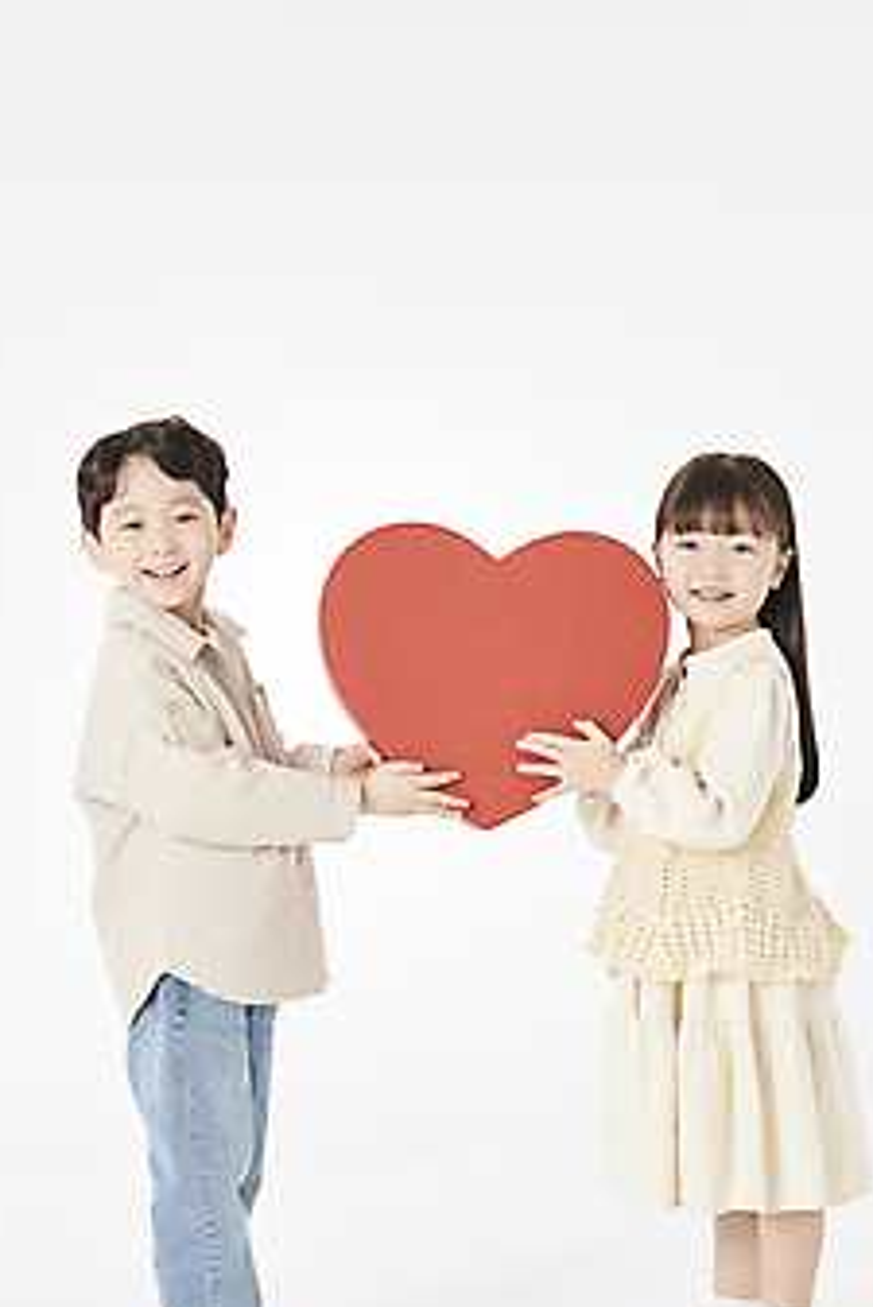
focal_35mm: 83
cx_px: 460
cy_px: 772
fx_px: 3016
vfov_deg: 24.4
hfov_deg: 16.5
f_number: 8
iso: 160
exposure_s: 1/125
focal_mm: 70
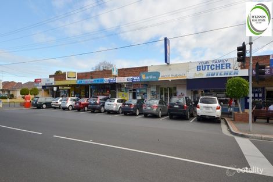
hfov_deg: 85.4
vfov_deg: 63.2
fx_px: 148
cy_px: 91
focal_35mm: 20
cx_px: 136
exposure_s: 1/250
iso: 125
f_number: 8
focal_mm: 13
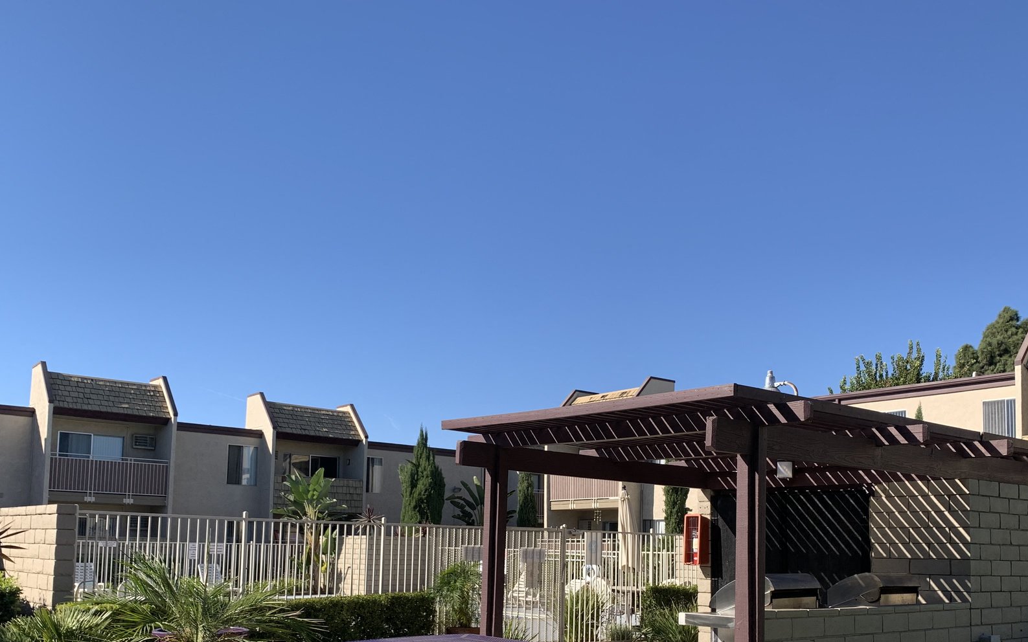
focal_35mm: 35
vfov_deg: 35.5
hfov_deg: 55.3
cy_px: 479
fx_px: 981
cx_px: 539
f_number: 1.8
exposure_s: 1/1689
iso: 25
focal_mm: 4.25
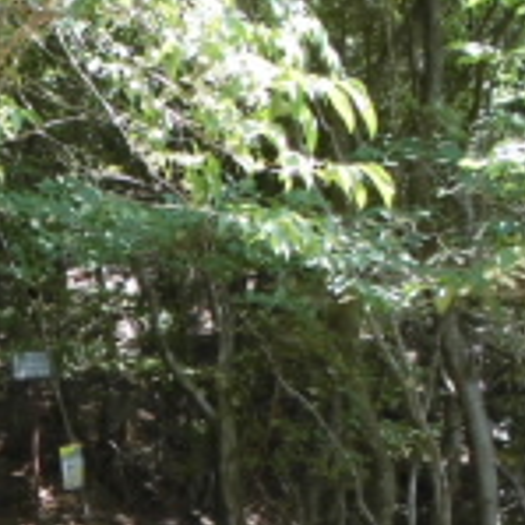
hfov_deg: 23.1
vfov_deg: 24.1
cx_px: -95
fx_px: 1184
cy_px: 497
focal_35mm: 69
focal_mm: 5.3
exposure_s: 1/60
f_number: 3.7
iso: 100
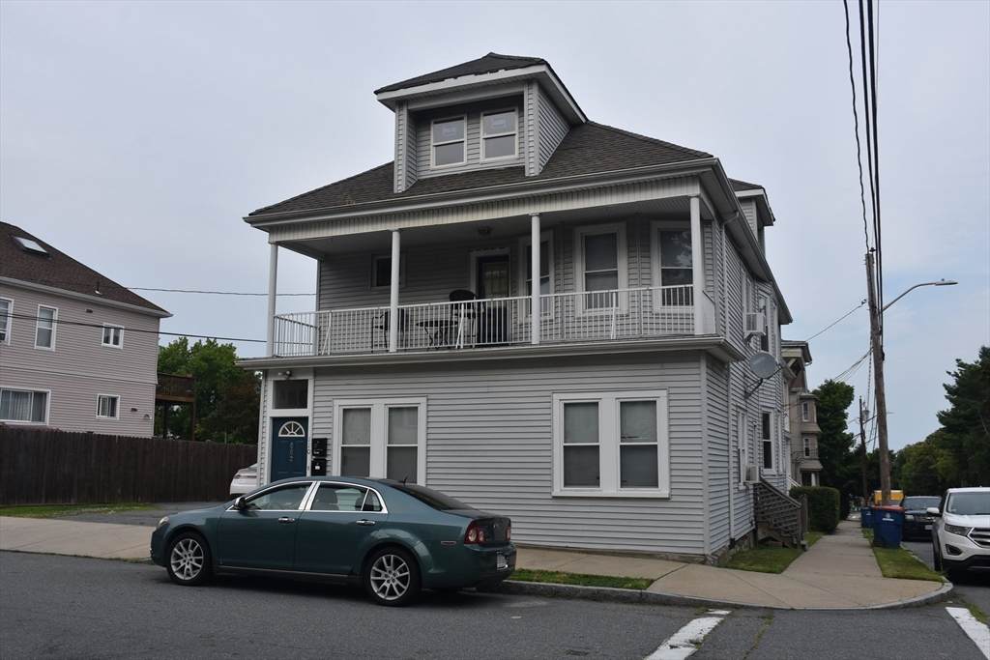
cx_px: 495
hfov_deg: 57.2
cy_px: 330
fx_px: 908
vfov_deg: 40.0
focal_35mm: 33
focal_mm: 22
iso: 280
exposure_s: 1/500
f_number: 8
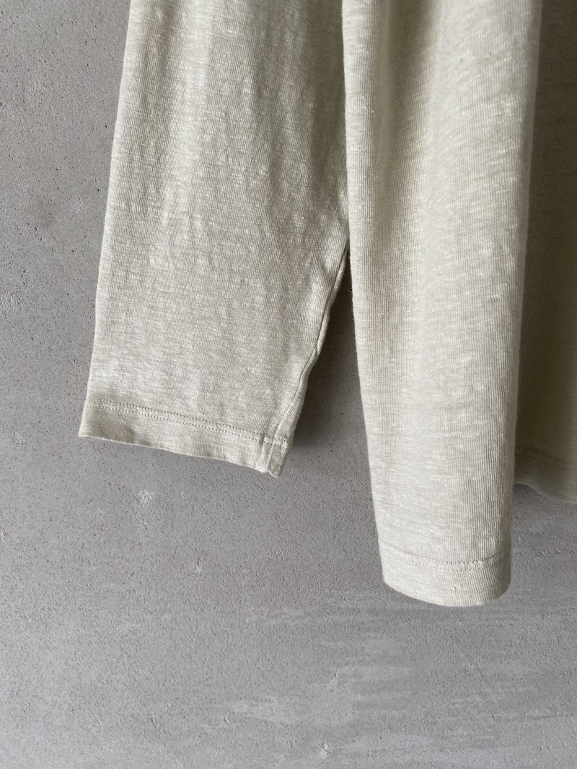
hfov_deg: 53.1
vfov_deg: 67.3
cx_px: 288
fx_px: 578
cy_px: 384
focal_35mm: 26
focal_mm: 4.25
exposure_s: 1/122
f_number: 1.8
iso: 80
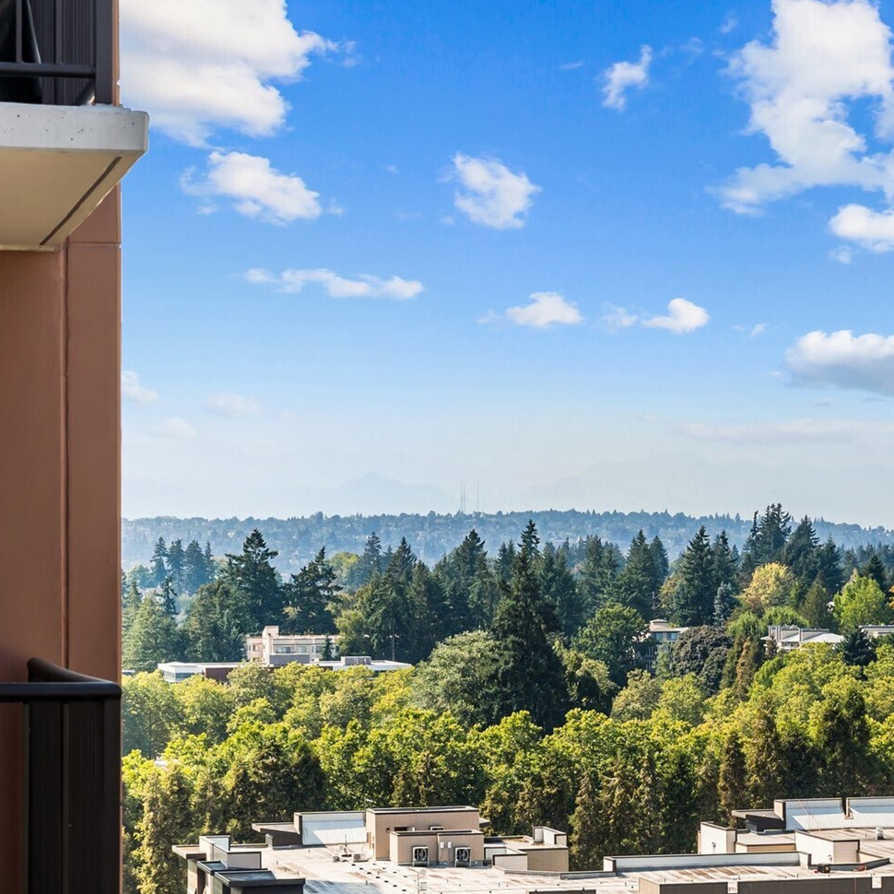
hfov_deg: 15.3
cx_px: 747
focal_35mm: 113
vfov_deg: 15.4
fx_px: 3302
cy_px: 517
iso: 320
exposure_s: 1/200
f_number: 8
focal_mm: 51
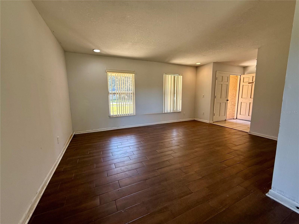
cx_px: 150
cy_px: 112
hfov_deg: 102.1
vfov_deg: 85.7
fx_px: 121
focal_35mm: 14
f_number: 2.2
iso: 100
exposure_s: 1/99
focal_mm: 2.22
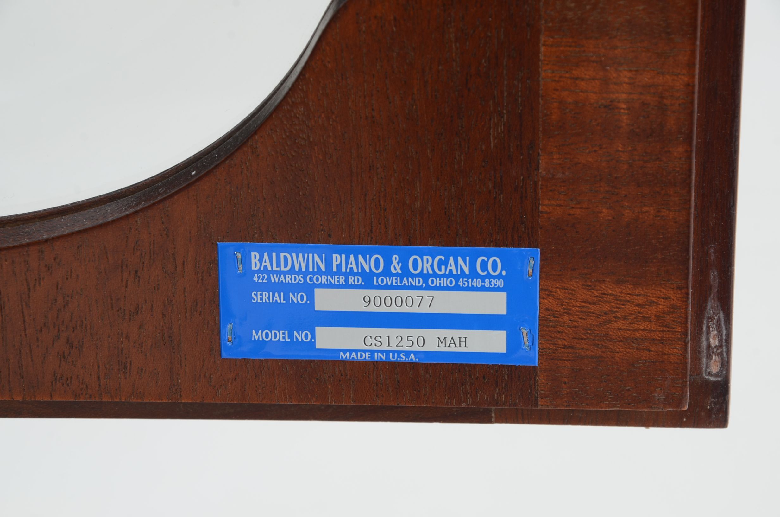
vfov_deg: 8.7
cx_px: 390
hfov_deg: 13.1
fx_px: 3405
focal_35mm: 158
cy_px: 258
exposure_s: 1/60
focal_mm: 105
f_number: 10
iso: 160
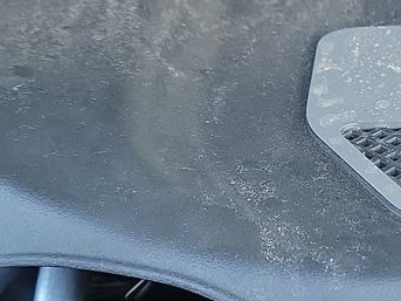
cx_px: 526
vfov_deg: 13.2
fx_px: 1297
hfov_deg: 16.6
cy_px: 198
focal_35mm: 112
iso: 93
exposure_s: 1/59
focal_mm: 6.7
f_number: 1.8
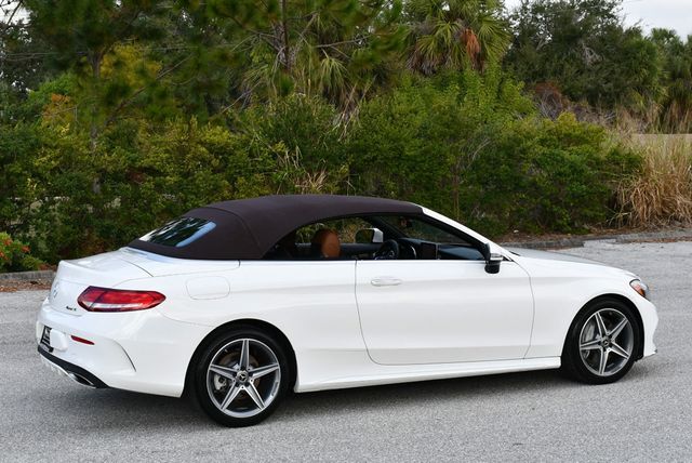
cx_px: 346
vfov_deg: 21.3
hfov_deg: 31.4
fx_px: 1231
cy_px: 232
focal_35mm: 64
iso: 180
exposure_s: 1/250
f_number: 8
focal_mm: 32
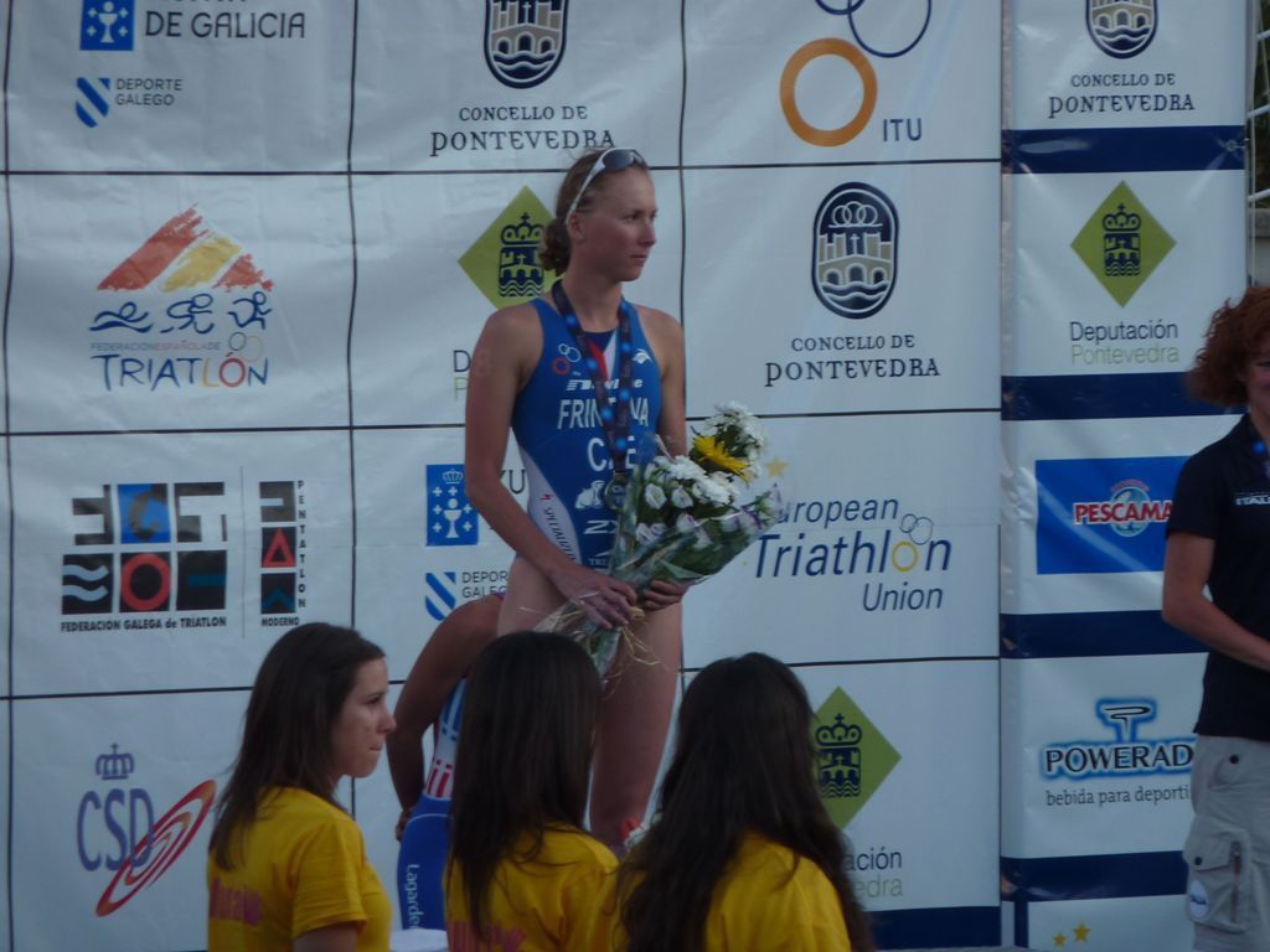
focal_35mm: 300
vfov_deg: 5.0
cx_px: 635
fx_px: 11006
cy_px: 476
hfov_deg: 6.6
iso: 80
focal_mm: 49.2
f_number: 4.9
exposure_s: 1/125
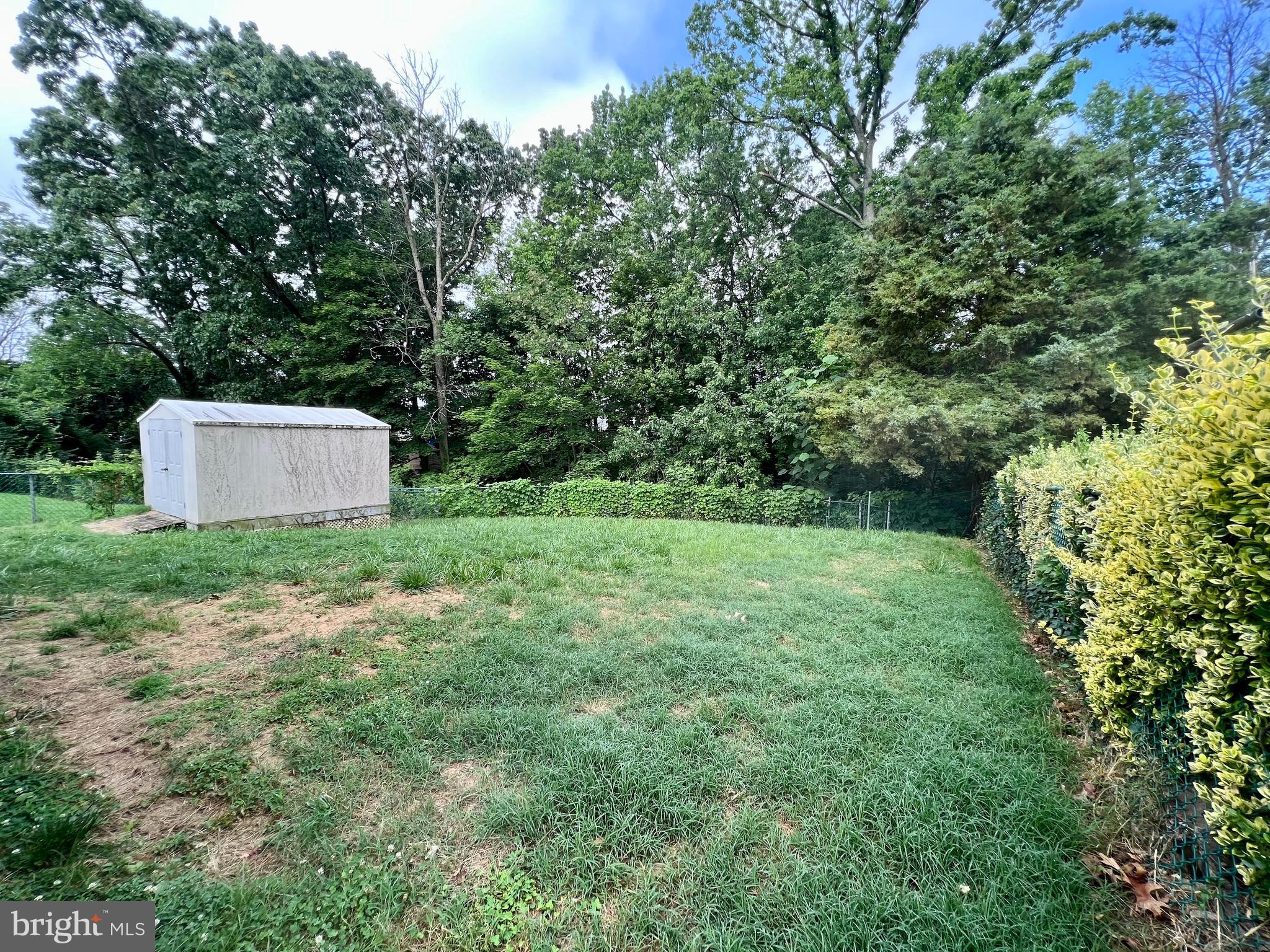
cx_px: 635
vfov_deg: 89.9
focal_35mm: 13
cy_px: 476
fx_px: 477
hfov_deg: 106.2
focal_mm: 1.57
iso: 32
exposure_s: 1/224
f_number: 1.8
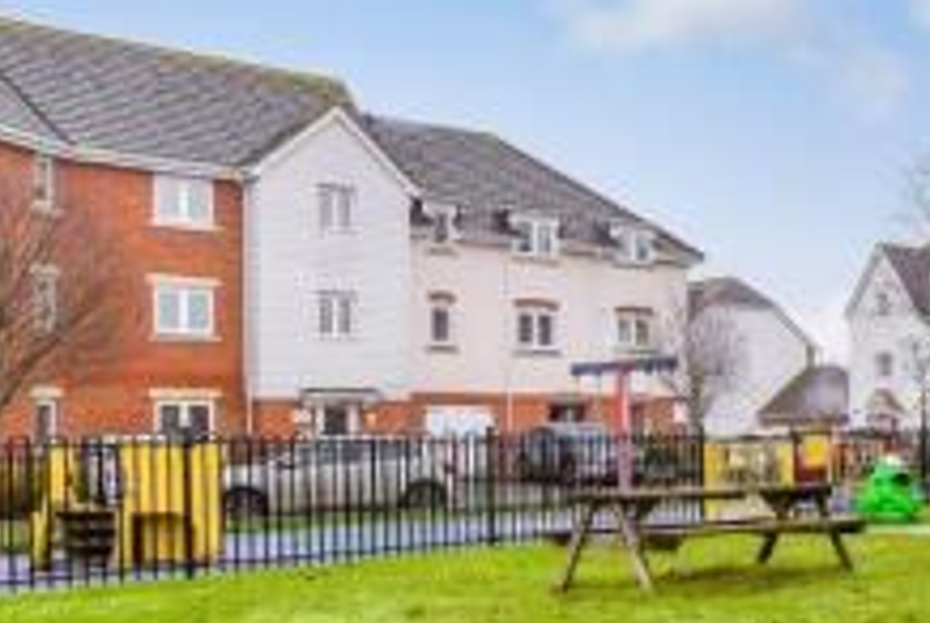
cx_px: 1214
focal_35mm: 45
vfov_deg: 29.7
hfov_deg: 32.5
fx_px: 1164
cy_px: 420
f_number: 8
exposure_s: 1/30
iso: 160
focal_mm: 10
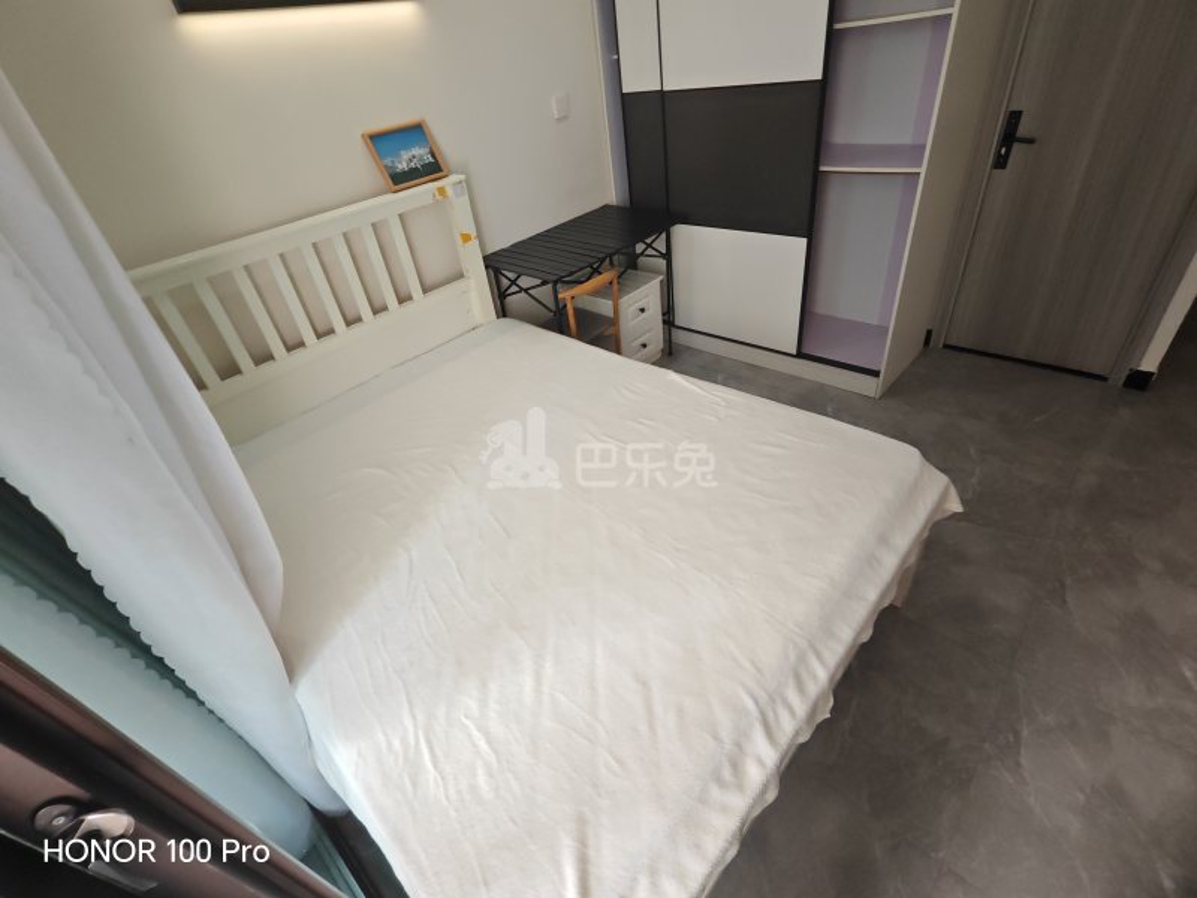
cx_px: 598
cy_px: 449
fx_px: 553
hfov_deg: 94.5
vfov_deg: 78.1
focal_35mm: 16
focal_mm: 1.96
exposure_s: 1/50
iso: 125
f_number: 2.2
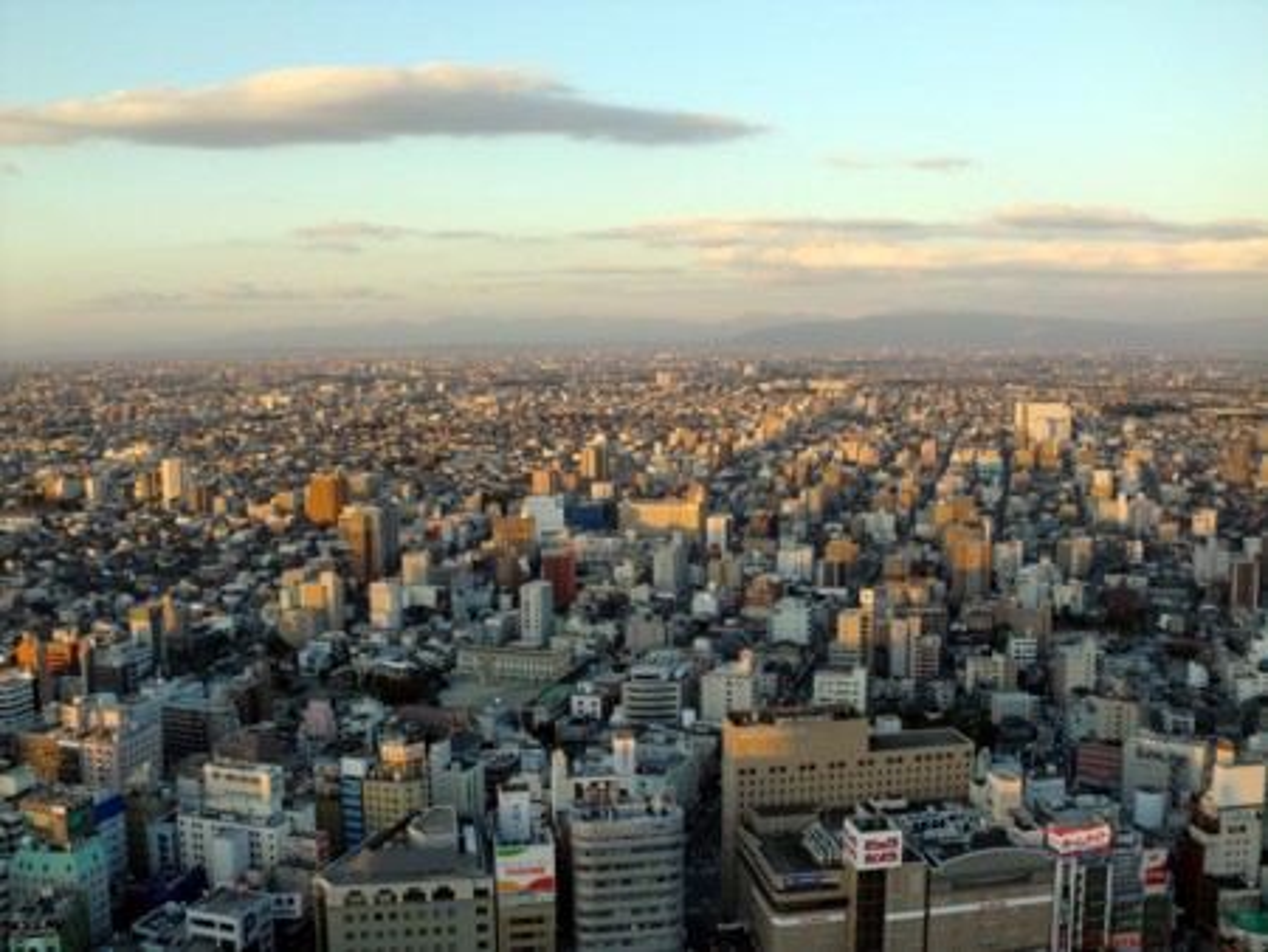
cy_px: 476
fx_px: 1283
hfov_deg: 52.6
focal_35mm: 35
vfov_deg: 40.7
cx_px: 634
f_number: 3.1
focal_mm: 6.3
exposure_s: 1/160
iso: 64
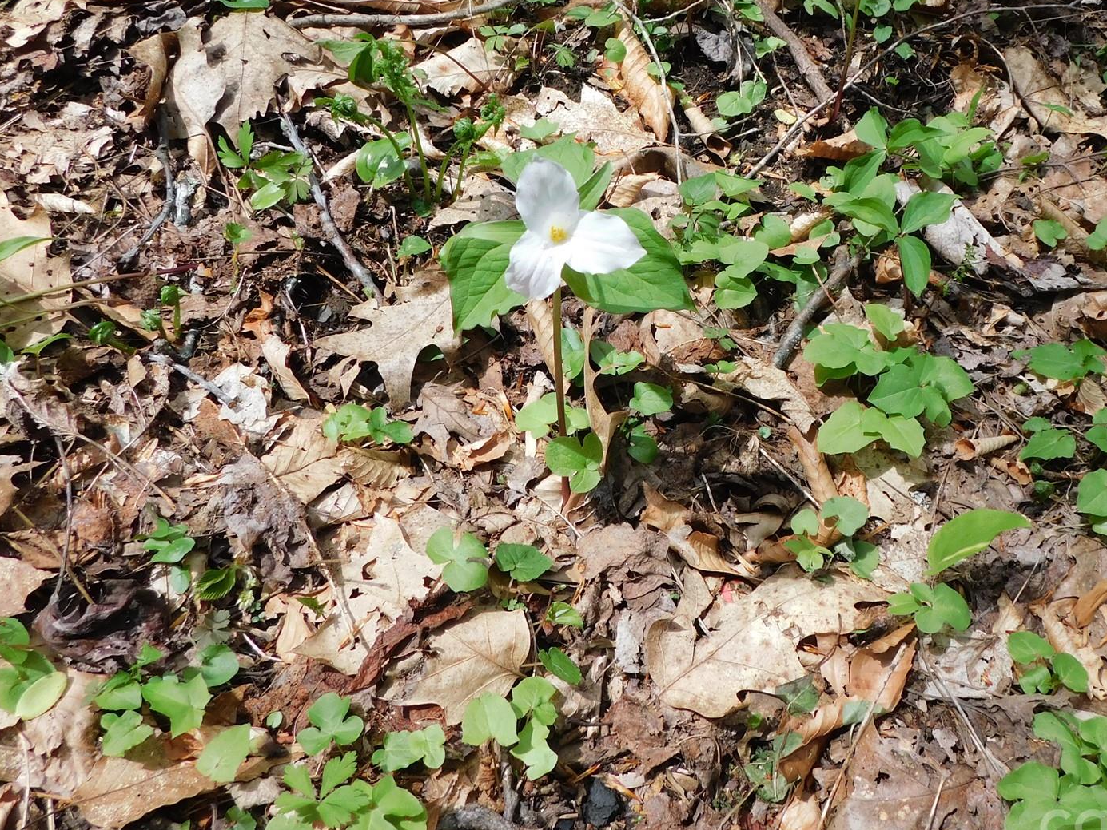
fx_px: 1087
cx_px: 674
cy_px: 284
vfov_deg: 41.3
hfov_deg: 53.5
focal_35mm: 34
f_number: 3
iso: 125
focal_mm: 4
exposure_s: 1/640
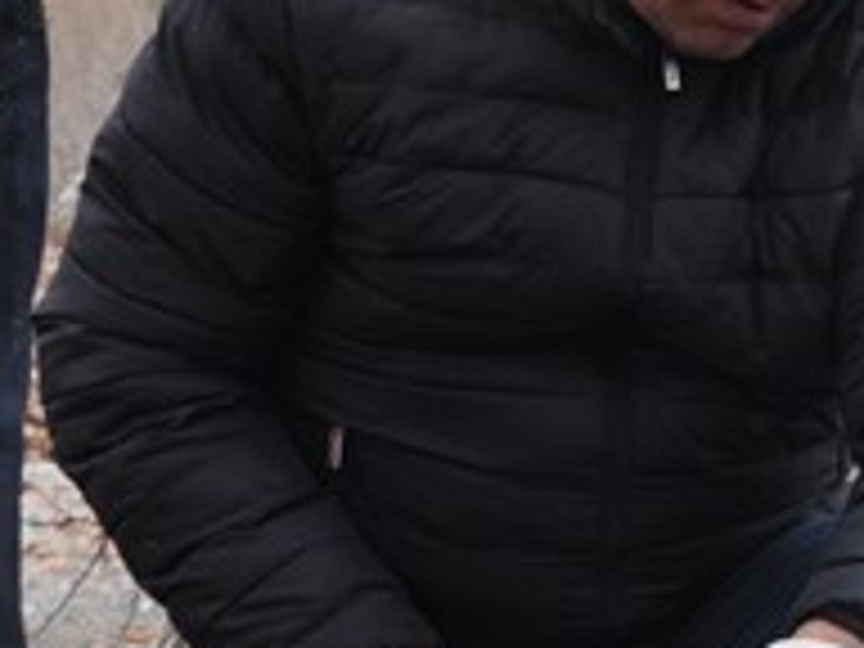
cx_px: 1300
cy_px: 320
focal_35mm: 220
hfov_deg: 8.8
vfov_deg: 6.8
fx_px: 5482
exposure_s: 1/250
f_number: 8
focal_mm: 45
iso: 500
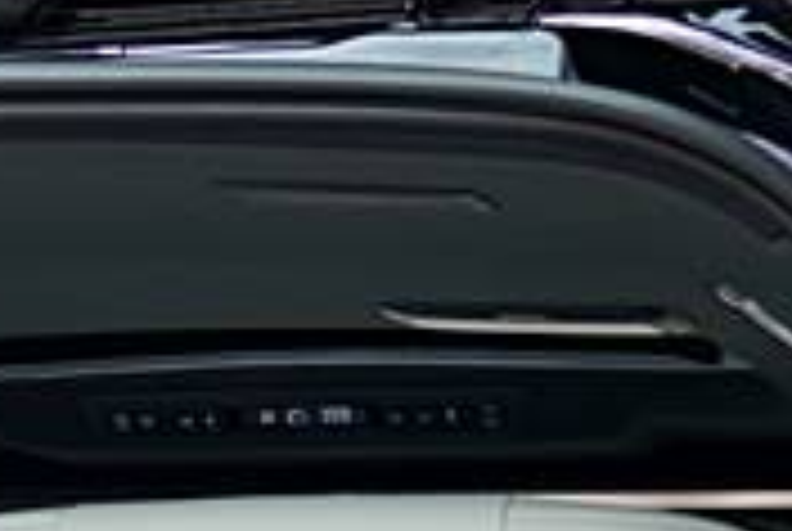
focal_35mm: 204
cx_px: -338
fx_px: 4496
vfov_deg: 6.3
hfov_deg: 9.8
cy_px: 1433
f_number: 3.2
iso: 160
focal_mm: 24
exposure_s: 1/50
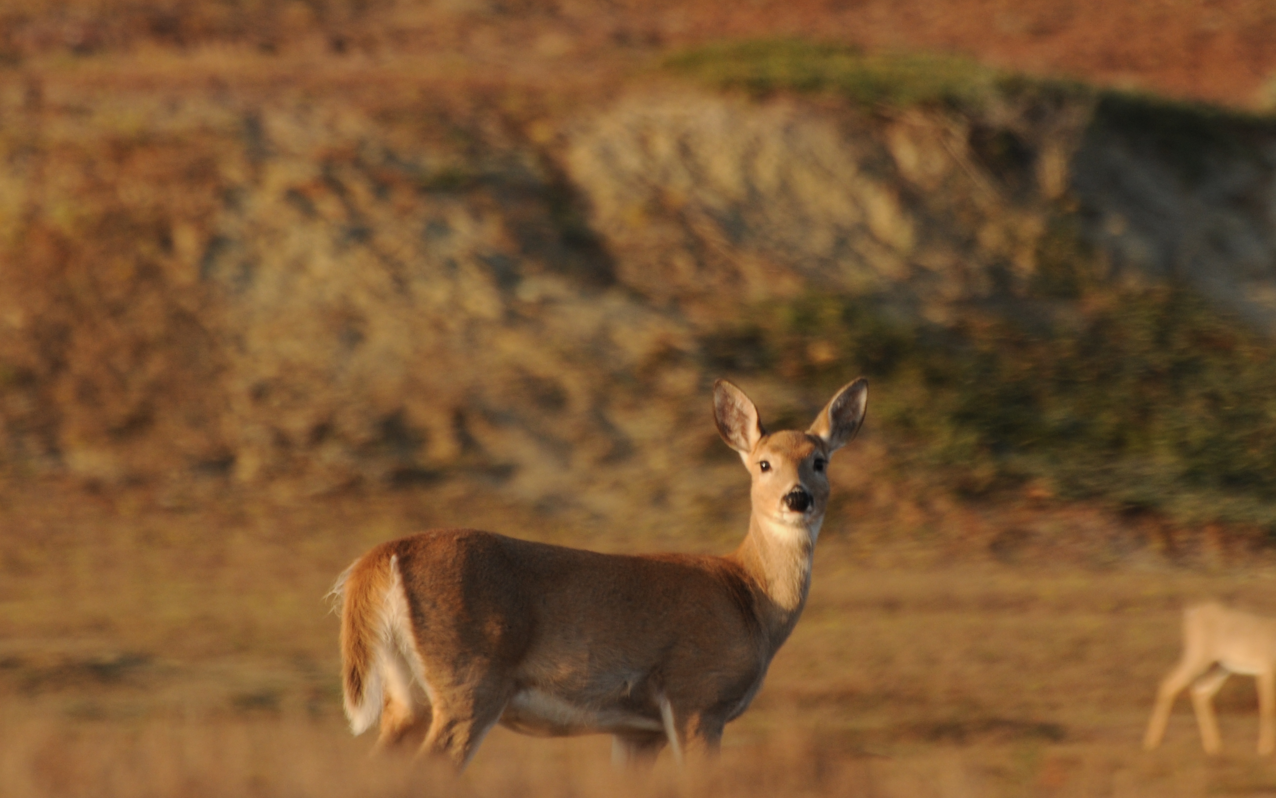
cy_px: 435
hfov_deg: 2.8
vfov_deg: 1.7
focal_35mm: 758
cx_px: 759
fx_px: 26362
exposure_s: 1/200
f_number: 7.1
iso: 200
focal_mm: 300
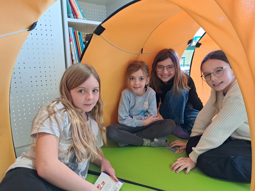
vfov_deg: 56.8
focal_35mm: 24
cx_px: 128
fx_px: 177
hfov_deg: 71.6
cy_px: 96
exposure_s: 1/33
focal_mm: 5.23
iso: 400
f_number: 1.8
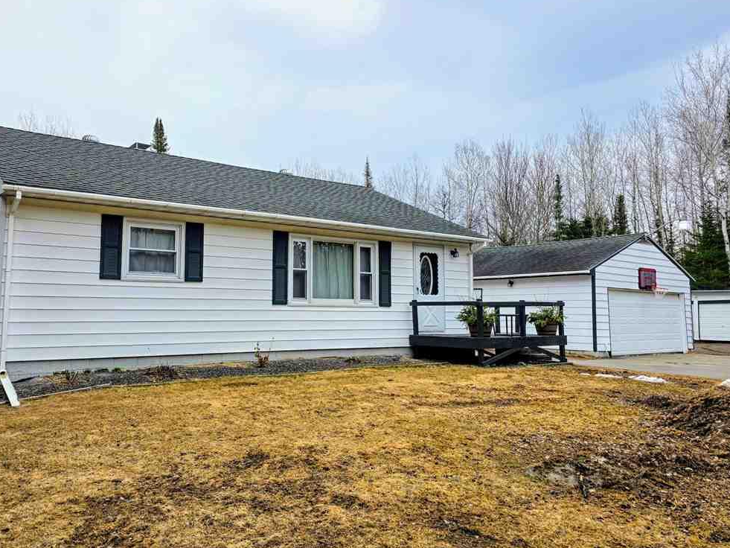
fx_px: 633
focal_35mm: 30
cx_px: 305
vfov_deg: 46.8
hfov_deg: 59.6
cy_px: 252
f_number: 1.7
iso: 80
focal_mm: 6.3
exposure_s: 1/2000
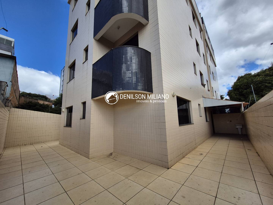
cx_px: 136
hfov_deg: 106.2
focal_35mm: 13
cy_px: 102
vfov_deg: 89.9
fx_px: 103
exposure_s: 1/1696
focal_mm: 1.74
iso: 50
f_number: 2.2
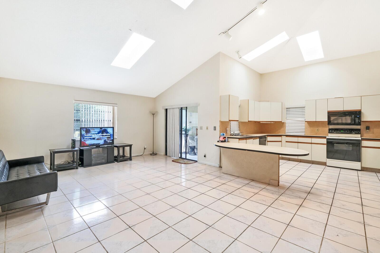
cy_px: 126
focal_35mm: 15
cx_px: 190
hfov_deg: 100.4
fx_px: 158
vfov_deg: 77.3
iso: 1250
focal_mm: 10
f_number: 11
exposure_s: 1/25
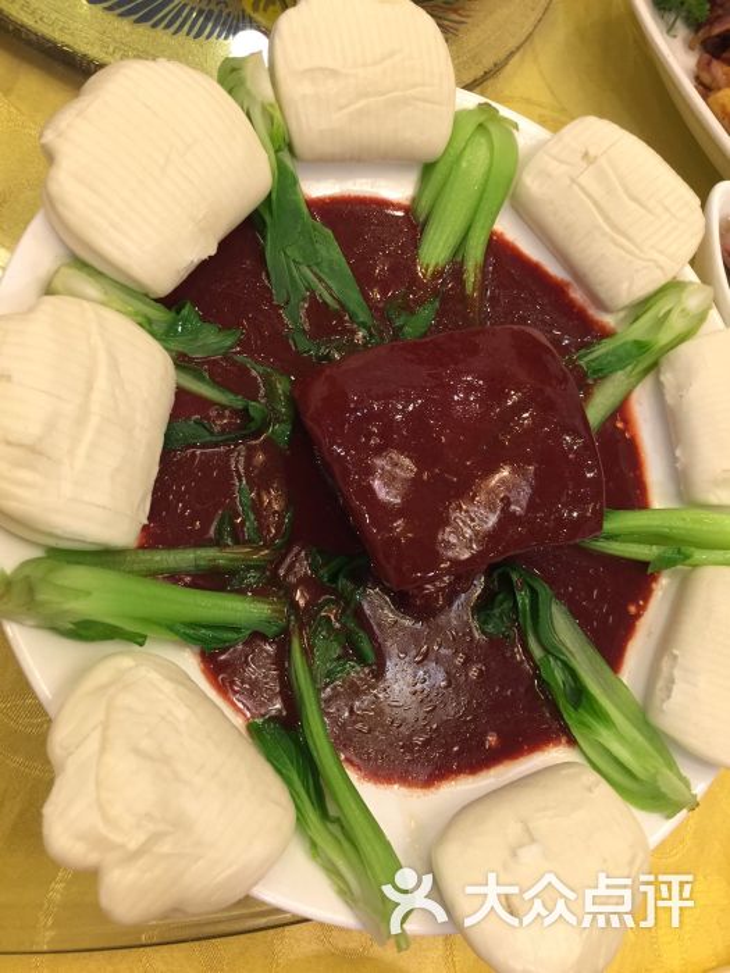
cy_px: 486
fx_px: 815
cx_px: 365
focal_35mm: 29
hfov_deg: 48.2
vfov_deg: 61.7
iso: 80
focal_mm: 4.15
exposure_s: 1/17
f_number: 2.2
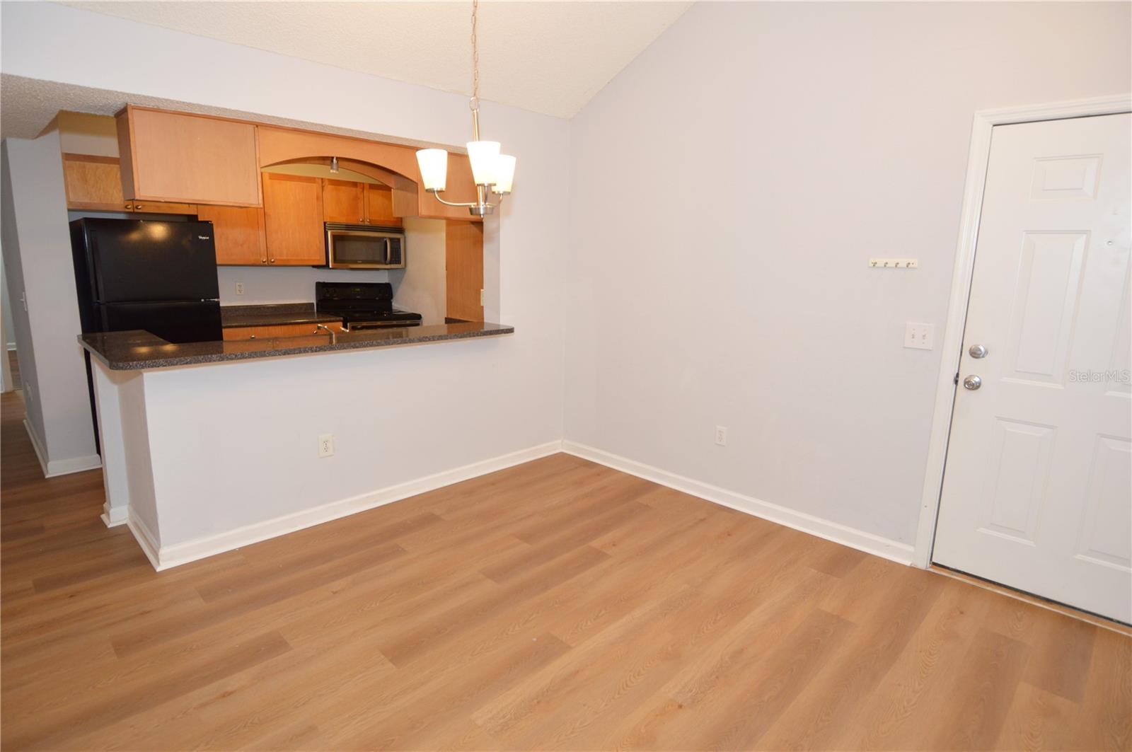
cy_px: 376
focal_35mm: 18
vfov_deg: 67.3
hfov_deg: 90.1
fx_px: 565
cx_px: 566
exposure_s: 1/60
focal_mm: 12
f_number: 4
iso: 400
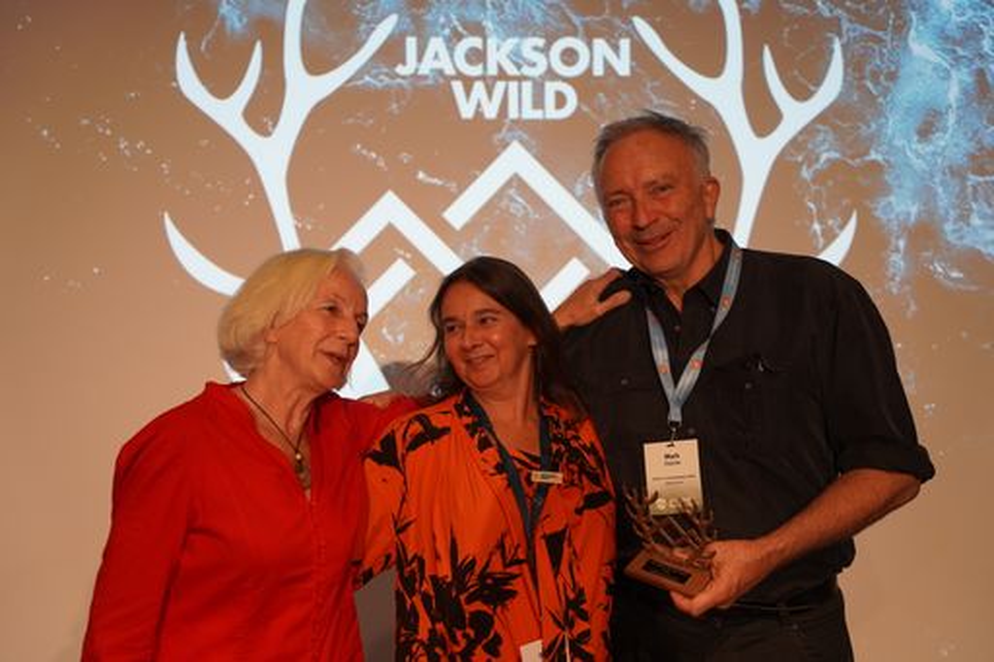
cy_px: 331
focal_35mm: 48
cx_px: 497
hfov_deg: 41.1
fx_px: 1325
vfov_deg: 28.1
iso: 1250
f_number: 4
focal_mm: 48
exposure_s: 1/160
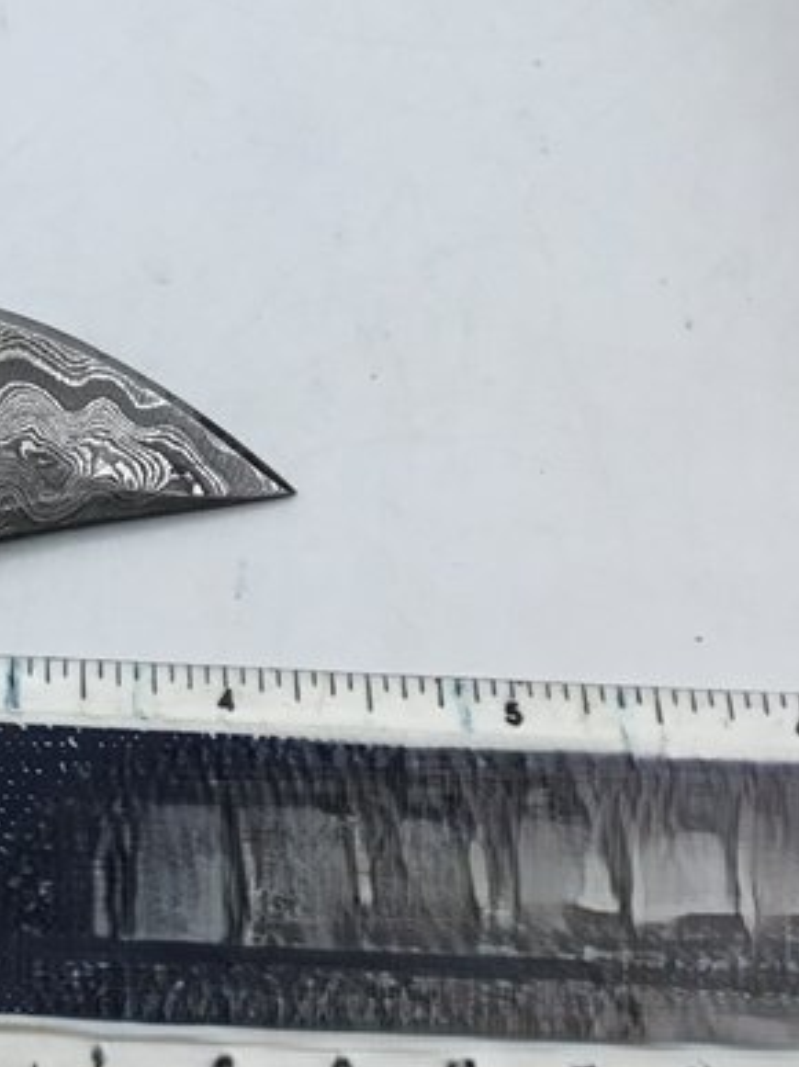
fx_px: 2802
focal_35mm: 91
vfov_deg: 20.9
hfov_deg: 15.6
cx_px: -161
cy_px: 10
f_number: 2.4
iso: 25
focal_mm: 3.3
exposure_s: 1/141
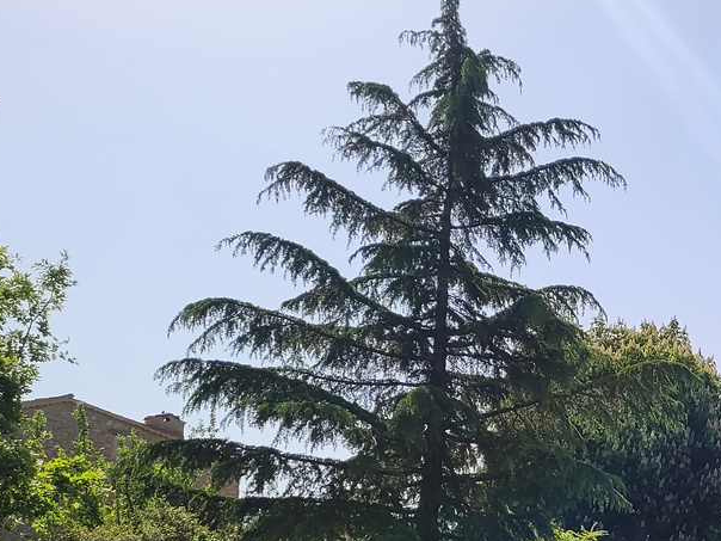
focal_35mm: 62
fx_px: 1291
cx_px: 746
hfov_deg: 28.9
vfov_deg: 23.1
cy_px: 482
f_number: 1.8
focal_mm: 5.4
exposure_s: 1/3345
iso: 40
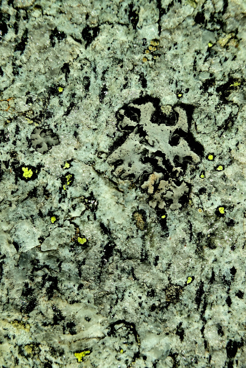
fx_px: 717
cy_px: 184
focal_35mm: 70
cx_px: 123
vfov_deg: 28.8
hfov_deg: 19.5
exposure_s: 1/60
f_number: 18
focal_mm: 70
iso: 125
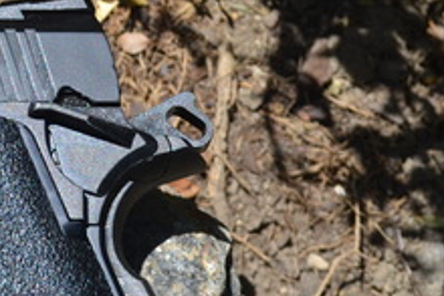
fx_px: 2258
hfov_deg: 11.0
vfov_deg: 7.5
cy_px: 247
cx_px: -135
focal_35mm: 183
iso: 100
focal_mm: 42
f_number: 8
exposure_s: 1/250
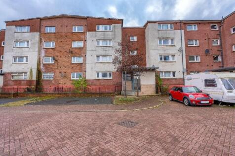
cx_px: 118
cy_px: 78
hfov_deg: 93.3
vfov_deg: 70.4
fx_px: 111
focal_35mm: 17
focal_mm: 17
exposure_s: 1/30
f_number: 9
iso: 160
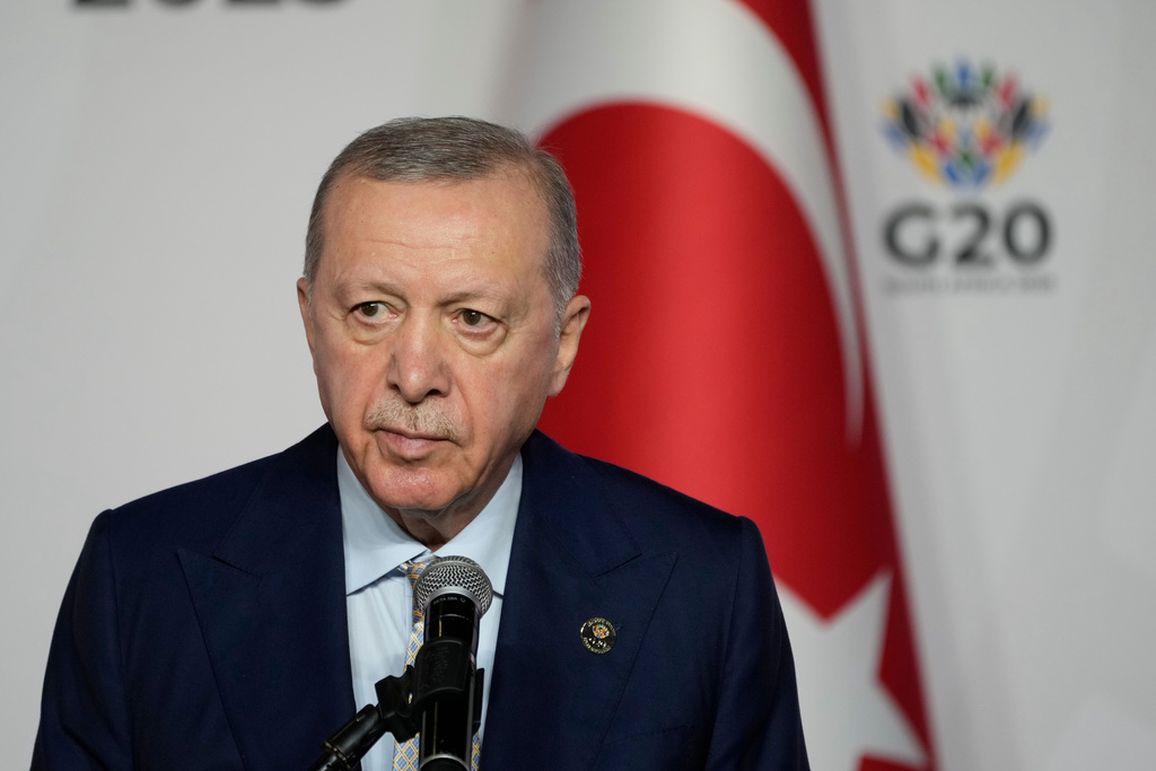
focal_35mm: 600
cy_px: 386
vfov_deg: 2.3
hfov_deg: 3.4
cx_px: 578
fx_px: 19268
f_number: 5.6
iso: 800
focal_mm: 400
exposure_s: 1/100
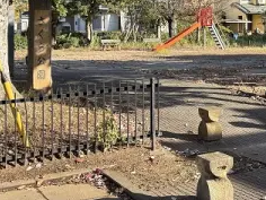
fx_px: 507
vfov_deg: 21.7
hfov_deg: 29.1
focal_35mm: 66
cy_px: 16
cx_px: 188
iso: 50
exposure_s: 1/747
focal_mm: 5.96
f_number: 1.6
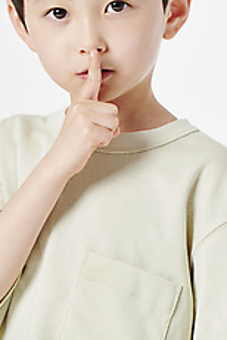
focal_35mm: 346
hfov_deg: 4.0
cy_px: 87
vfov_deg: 6.0
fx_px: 3272
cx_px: 116
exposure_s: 1/125
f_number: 6.3
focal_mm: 200
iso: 31
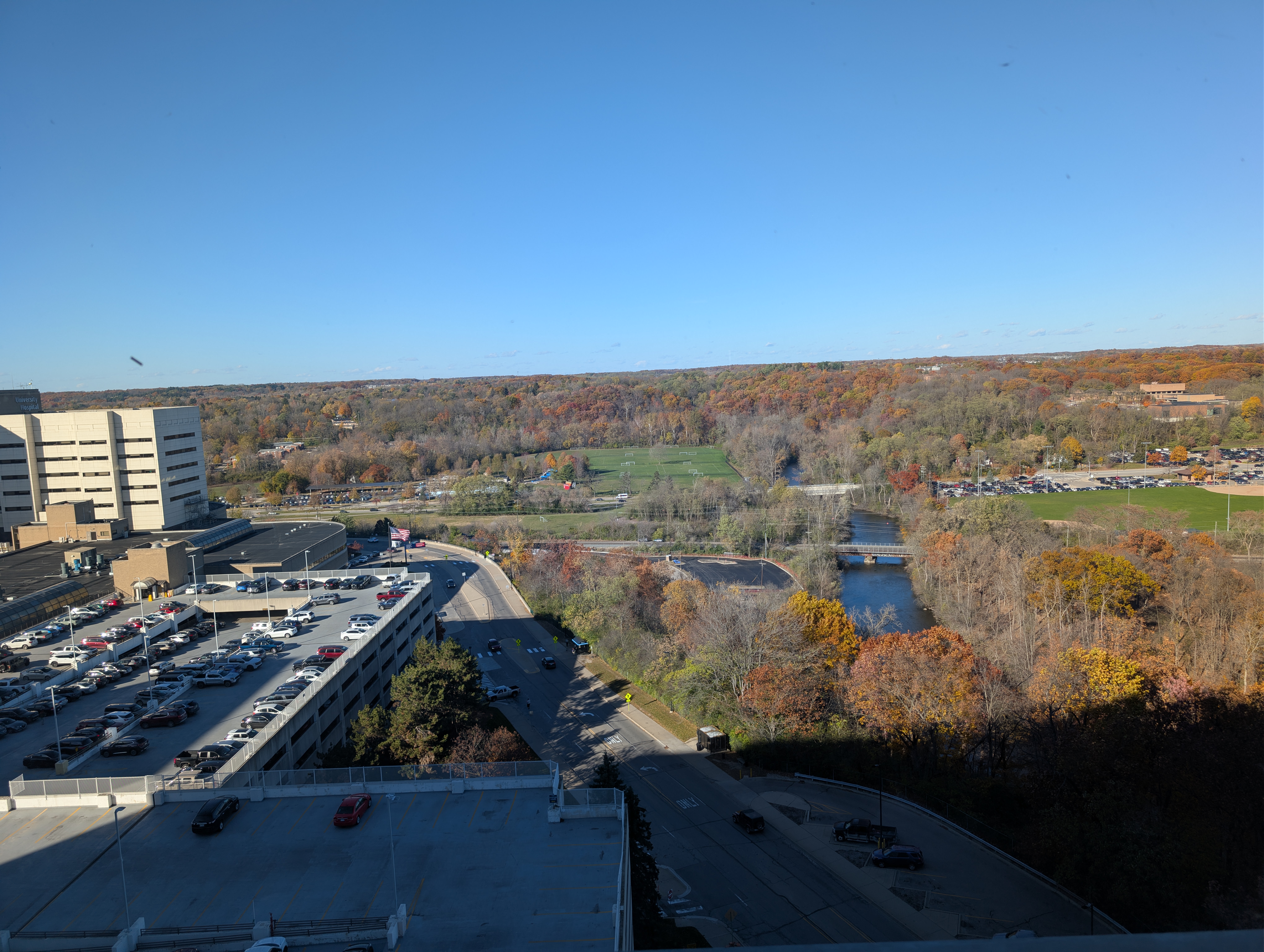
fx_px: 878
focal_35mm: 24
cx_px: 632
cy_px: 476
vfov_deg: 56.9
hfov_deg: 71.5
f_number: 1.68
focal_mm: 6.9
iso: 23
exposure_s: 1/390
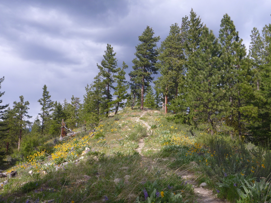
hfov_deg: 51.4
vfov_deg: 39.7
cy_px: 102
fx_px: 282
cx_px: 136
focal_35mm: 36
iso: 80
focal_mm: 6.4
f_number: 3.9
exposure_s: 1/400
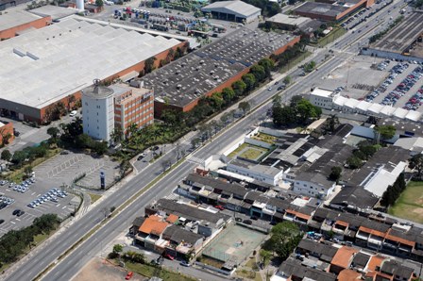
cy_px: 140
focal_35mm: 42
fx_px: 493
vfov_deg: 31.8
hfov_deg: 46.4
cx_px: 212
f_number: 8
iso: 320
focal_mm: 28
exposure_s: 1/800
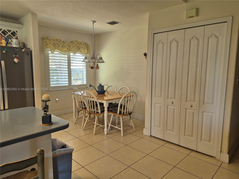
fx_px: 159
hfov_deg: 73.9
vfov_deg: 58.9
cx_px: 120
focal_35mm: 23
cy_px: 90
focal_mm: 5.4
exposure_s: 1/120
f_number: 1.8
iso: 125
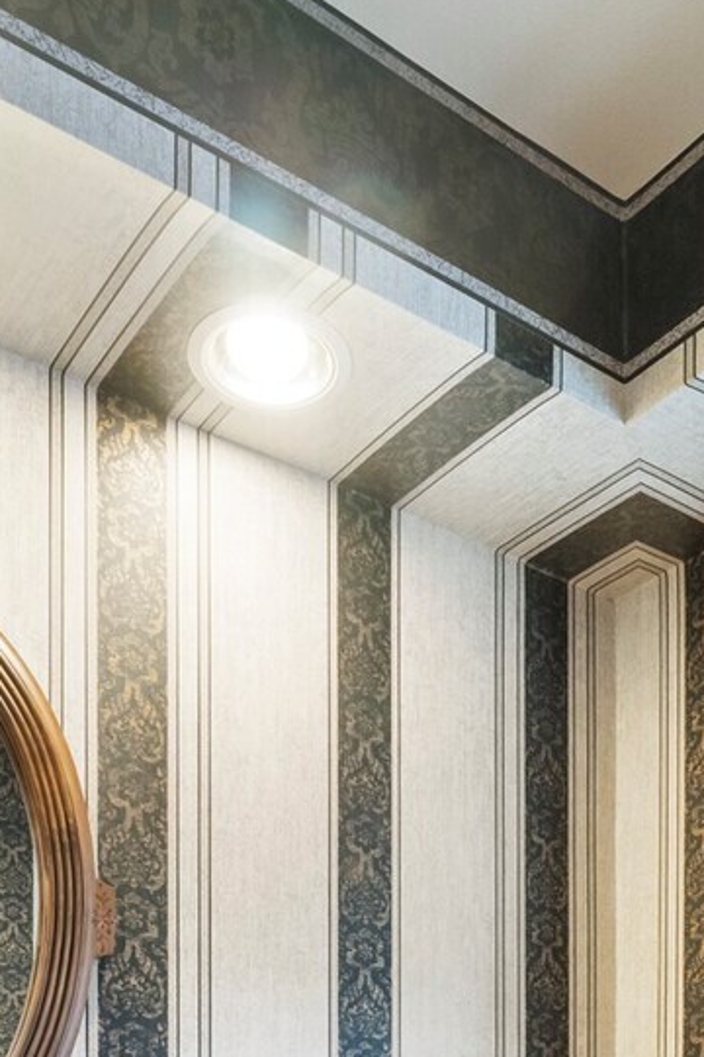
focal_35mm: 40
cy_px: 1256
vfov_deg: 37.3
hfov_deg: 33.3
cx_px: 430
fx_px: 1173
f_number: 9
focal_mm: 10
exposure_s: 1/15
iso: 800
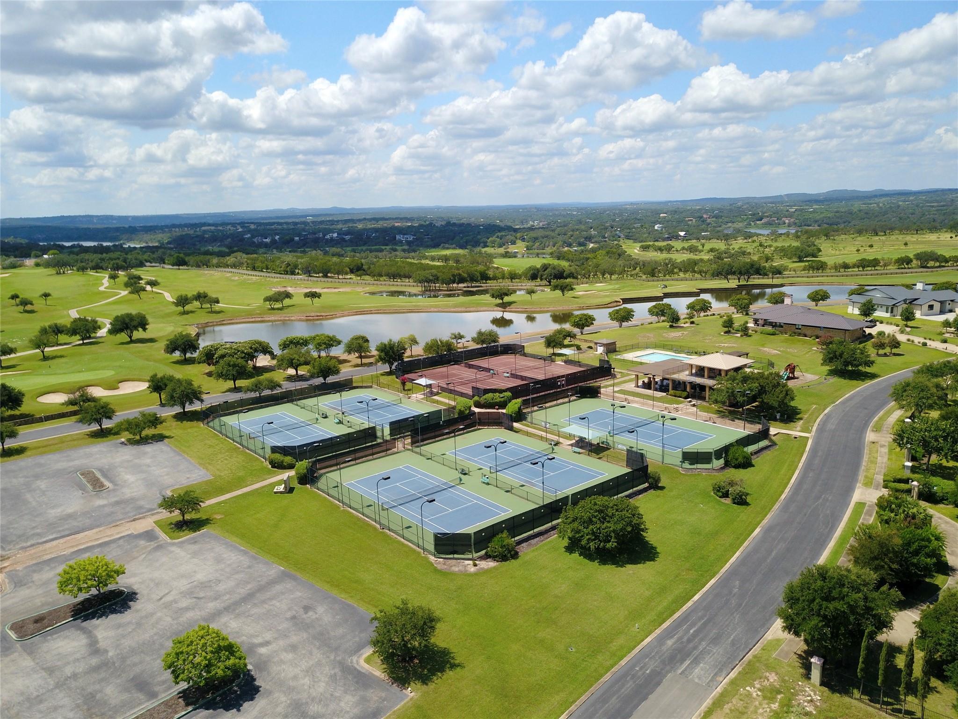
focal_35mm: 26
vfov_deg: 53.1
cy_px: 360
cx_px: 479
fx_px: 720
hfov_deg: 67.3
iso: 100
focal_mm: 4.73
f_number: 2.2
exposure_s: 1/1361
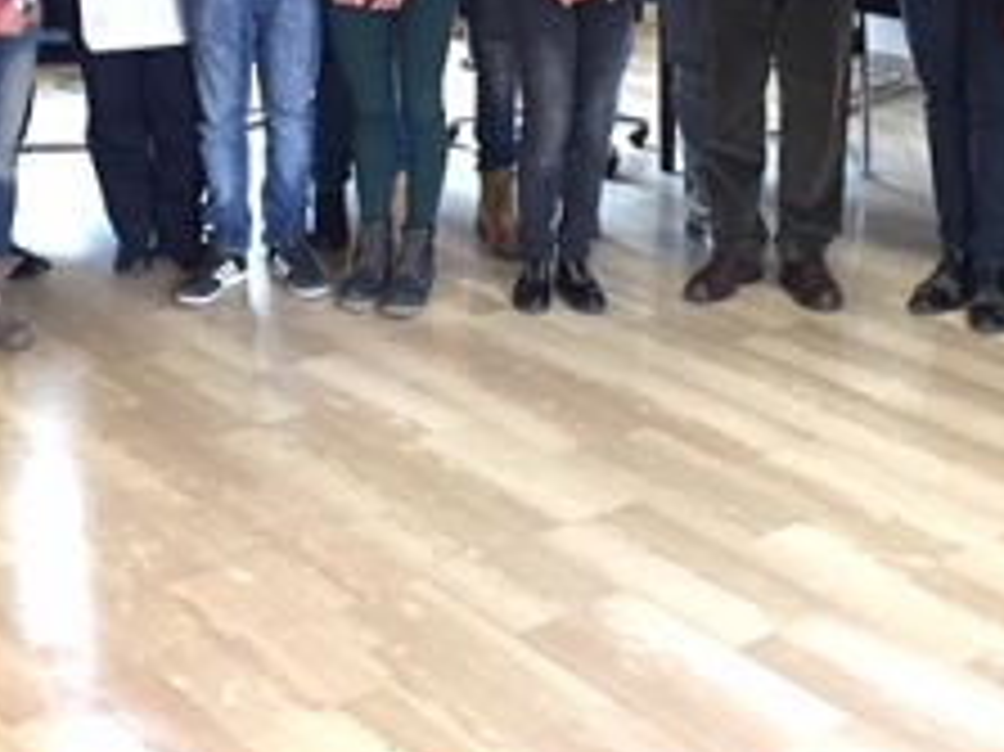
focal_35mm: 65
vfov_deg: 21.5
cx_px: 513
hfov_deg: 29.8
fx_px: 1884
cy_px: -65
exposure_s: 1/33
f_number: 2.2
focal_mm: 4.15
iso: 160
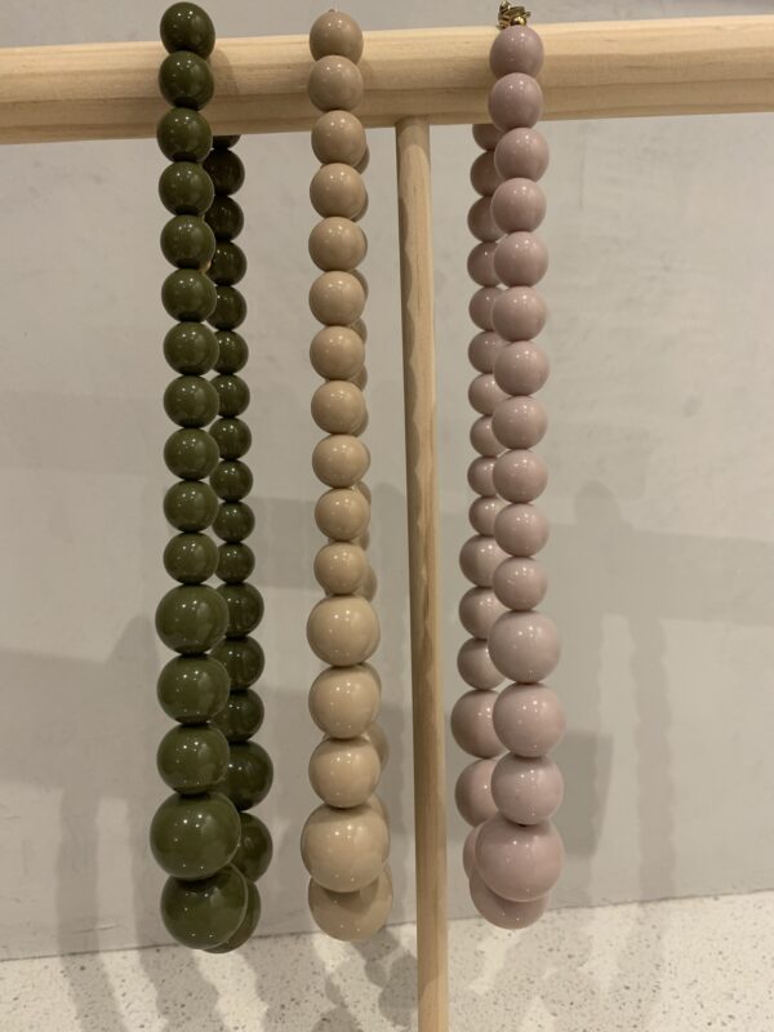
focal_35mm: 26
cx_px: 387
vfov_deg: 67.3
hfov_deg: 53.1
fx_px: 775
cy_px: 516
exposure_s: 1/50
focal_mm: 4.25
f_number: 1.8
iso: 250
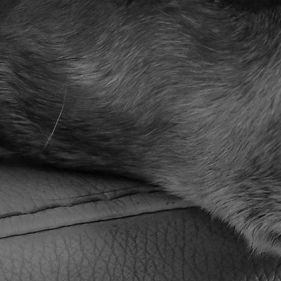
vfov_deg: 5.2
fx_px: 3058
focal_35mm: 333
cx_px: 170
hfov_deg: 5.3
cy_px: -137
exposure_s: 1/10
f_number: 2.8
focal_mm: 50
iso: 200
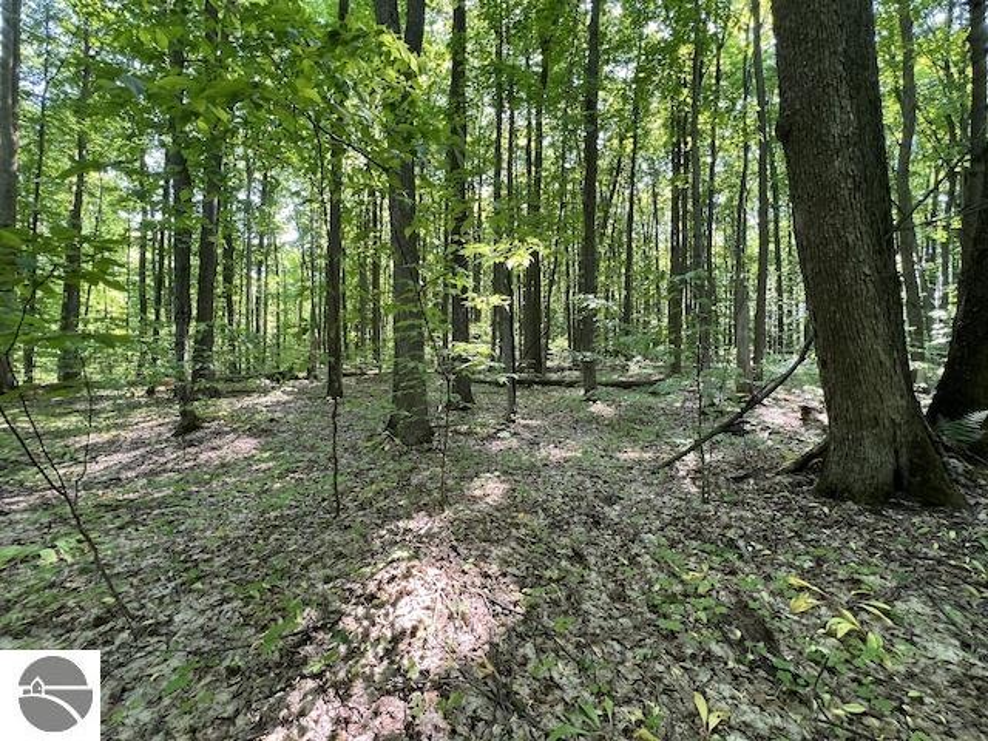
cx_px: 494
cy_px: 370
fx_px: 371
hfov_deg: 106.2
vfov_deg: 89.9
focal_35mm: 13
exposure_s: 1/99
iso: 100
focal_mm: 1.57
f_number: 1.8
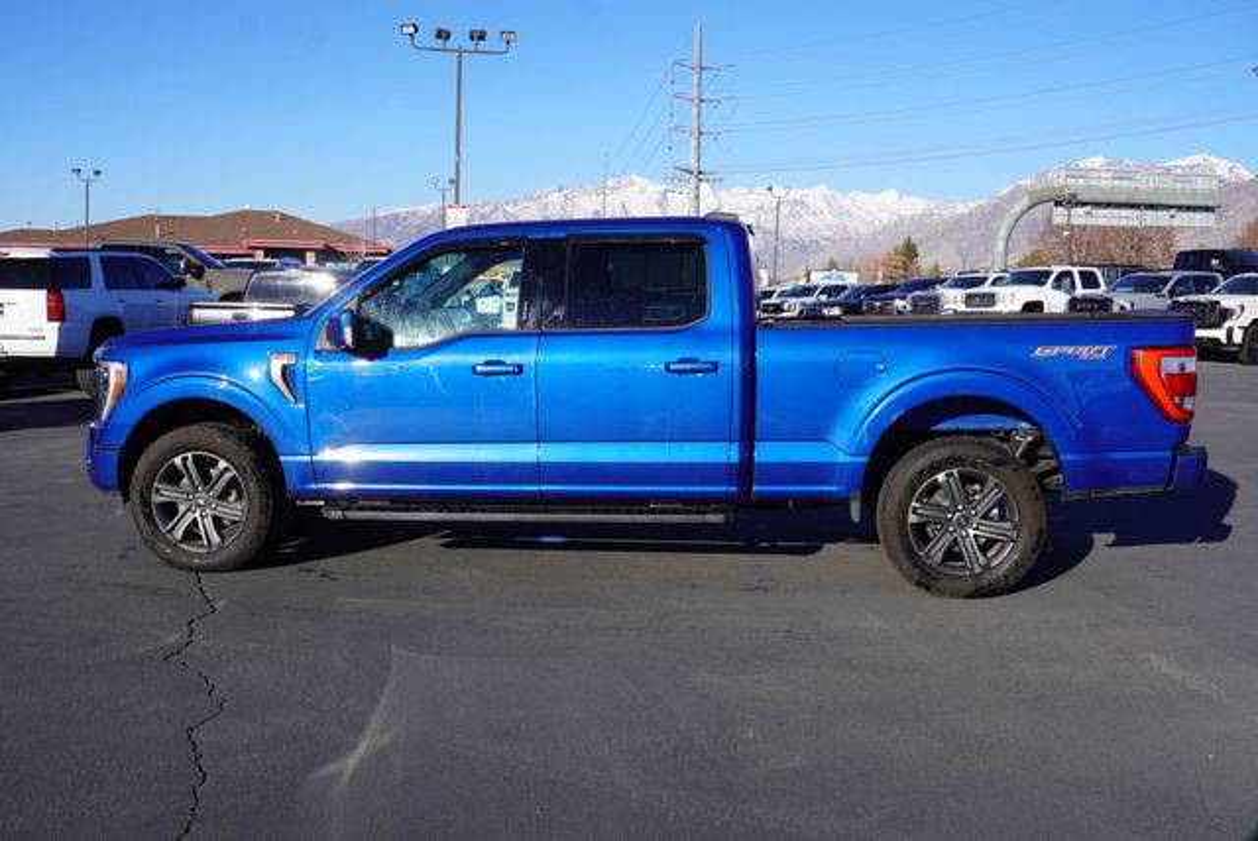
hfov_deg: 53.1
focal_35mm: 36
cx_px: 629
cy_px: 420
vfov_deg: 36.9
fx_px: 1259
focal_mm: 24
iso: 100
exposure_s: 1/125
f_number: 10
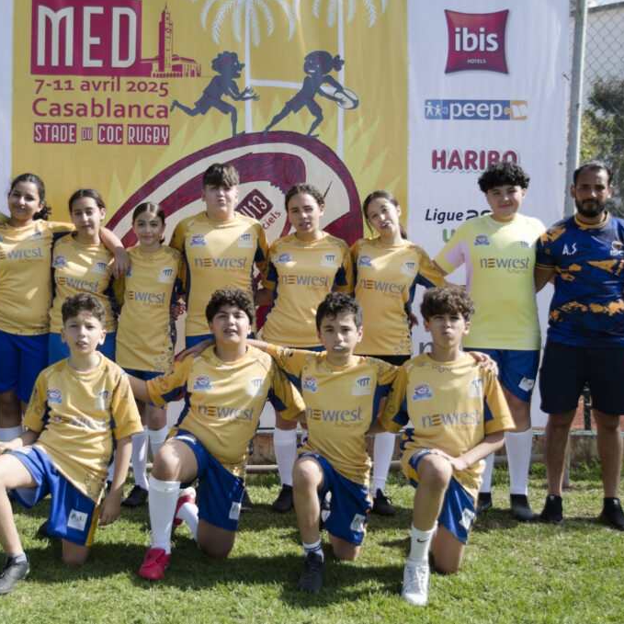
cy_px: 312
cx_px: 223
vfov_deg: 34.0
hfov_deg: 33.8
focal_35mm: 50
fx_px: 1020
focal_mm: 26
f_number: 4
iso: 100
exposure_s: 1/400
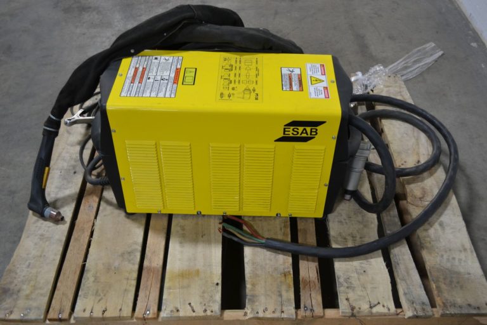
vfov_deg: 34.2
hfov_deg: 49.6
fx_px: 528
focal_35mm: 39
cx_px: 244
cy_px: 162
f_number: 4.2
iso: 400
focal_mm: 26
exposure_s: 1/30
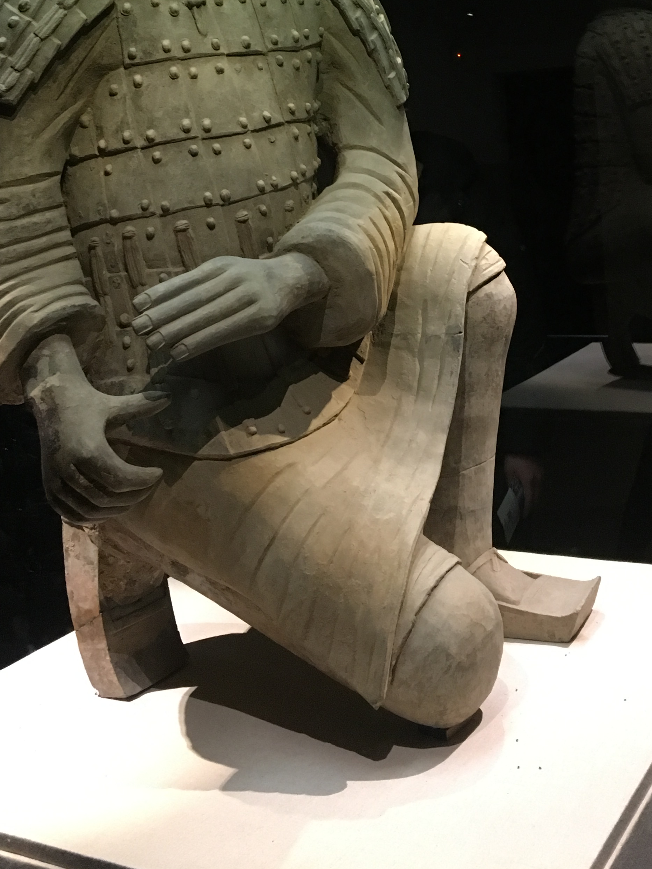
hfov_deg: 30.7
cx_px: 428
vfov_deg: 39.1
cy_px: 197
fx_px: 1180
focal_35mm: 47
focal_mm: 4.15
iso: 200
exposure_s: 1/17
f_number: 2.2
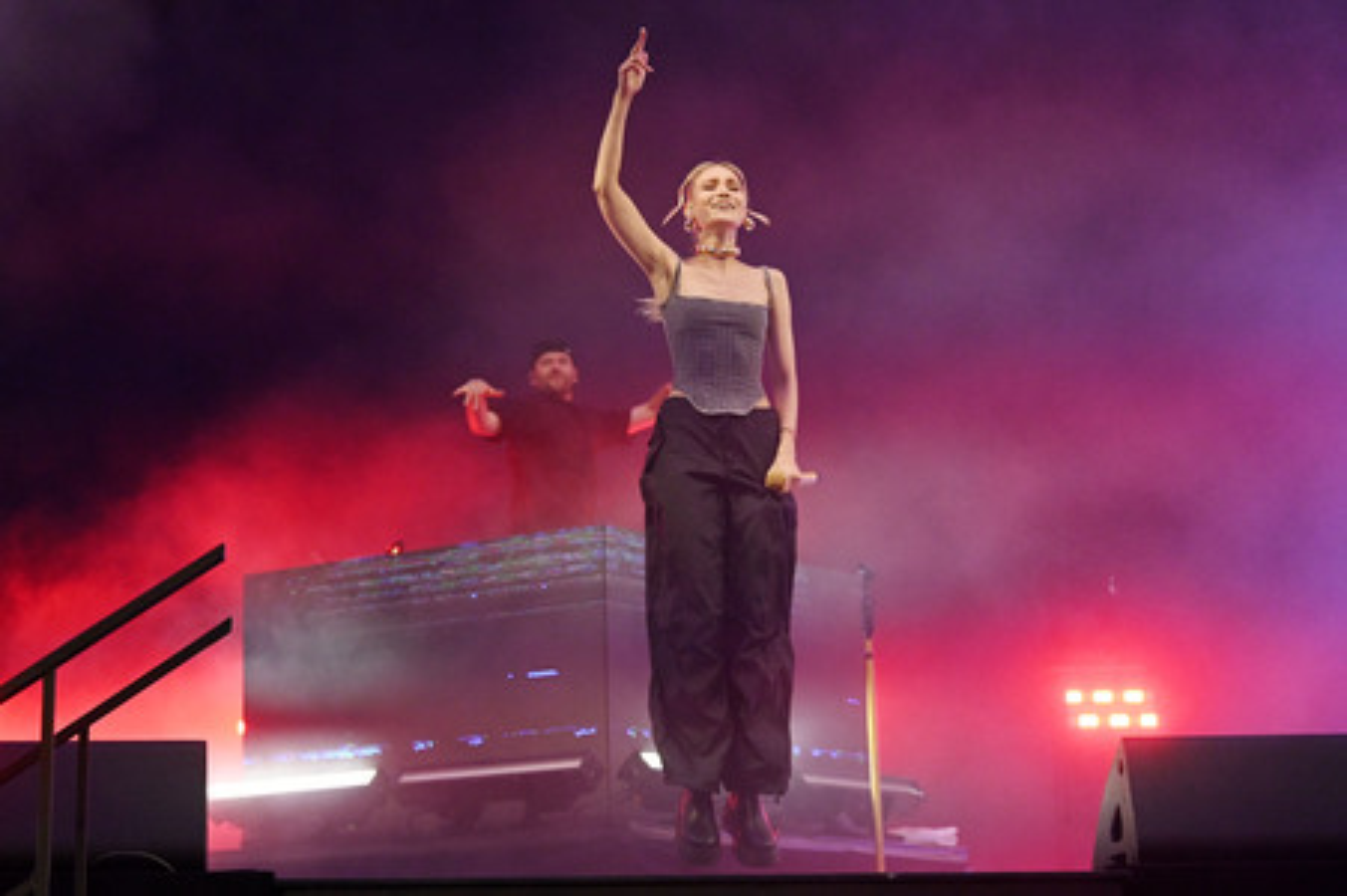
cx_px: 674
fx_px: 2617
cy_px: 448
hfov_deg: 28.9
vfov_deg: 19.4
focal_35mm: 70
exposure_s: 1/2000
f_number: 3.5
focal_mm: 70
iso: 5000
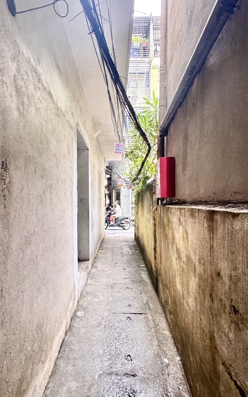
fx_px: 216
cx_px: 111
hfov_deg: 59.5
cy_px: 205
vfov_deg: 85.0
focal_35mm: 20
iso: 100
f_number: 2.2
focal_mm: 2.22
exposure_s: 1/99
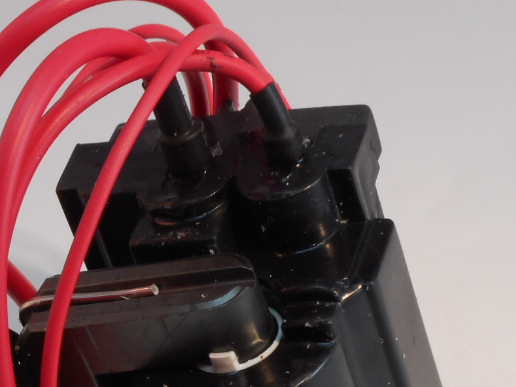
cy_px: 510
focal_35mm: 170
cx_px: 179
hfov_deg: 11.6
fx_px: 2533
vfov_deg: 8.6
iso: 180
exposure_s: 1/30
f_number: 5.1
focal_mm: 10.5
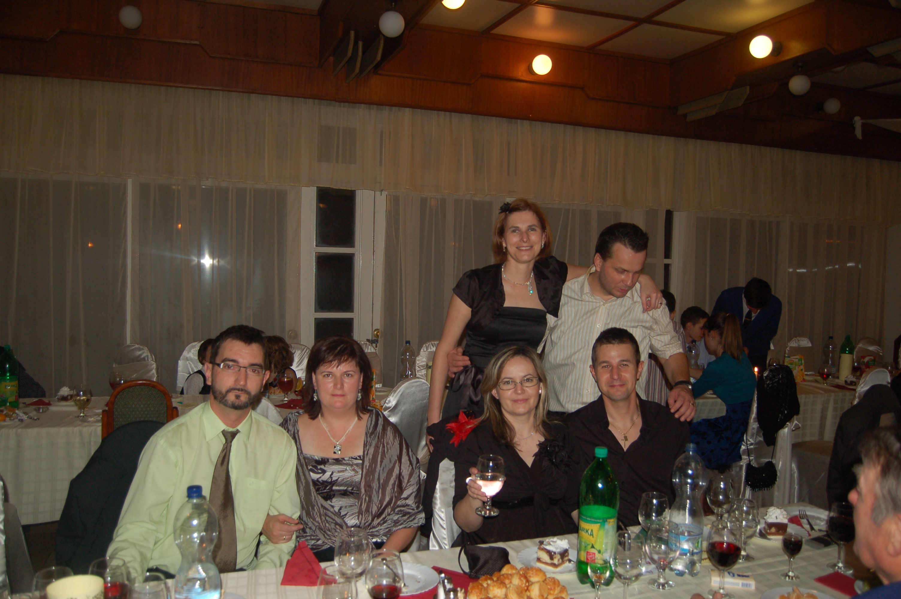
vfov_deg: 47.8
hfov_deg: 67.4
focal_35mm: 27
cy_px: 300
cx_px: 450
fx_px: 675
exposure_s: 1/60
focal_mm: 18
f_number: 3.5
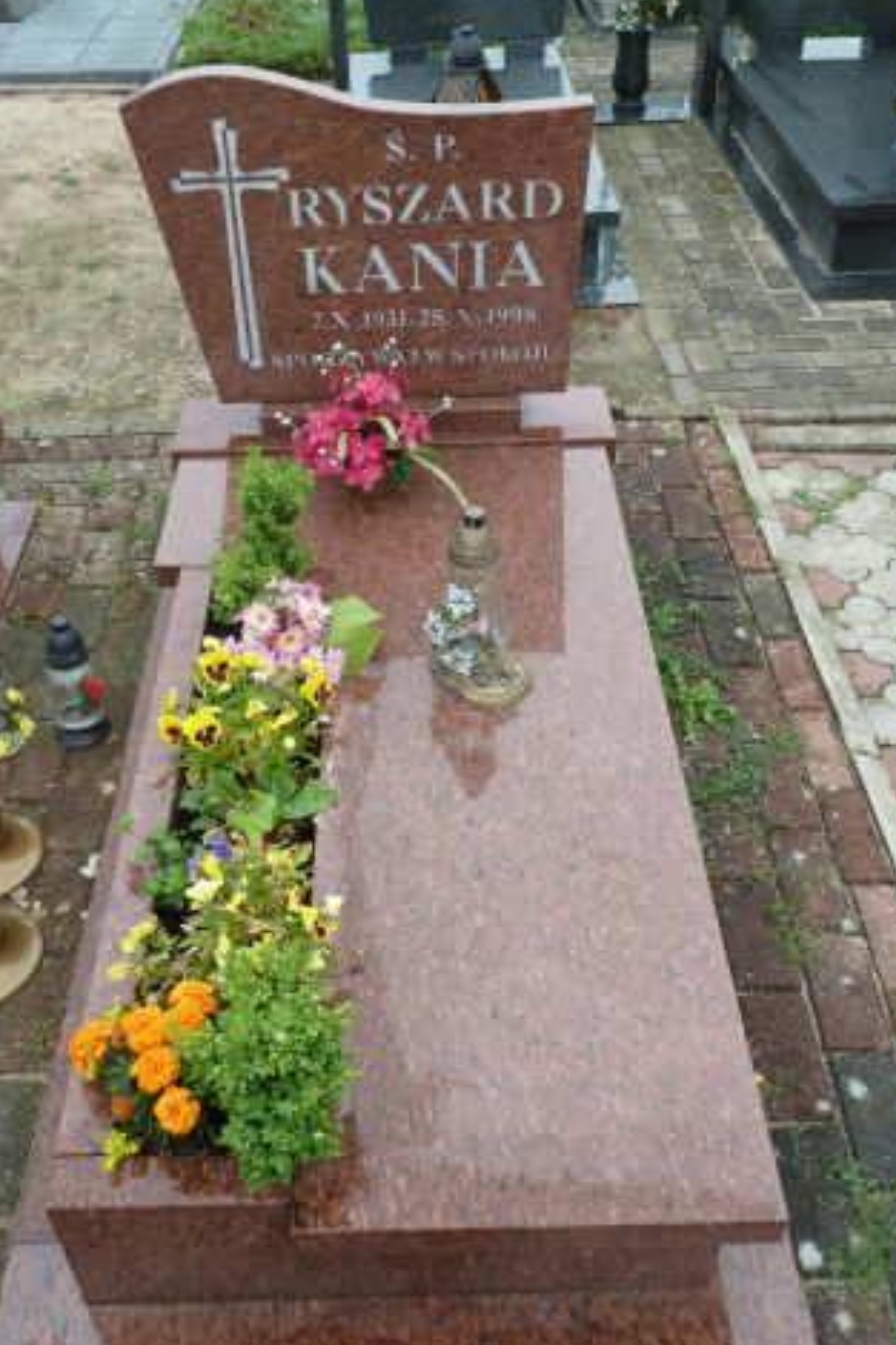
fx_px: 1270
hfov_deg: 38.8
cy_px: 675
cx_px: 398
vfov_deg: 55.8
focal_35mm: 34
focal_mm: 5.3
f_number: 3.5
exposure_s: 1/60
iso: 80
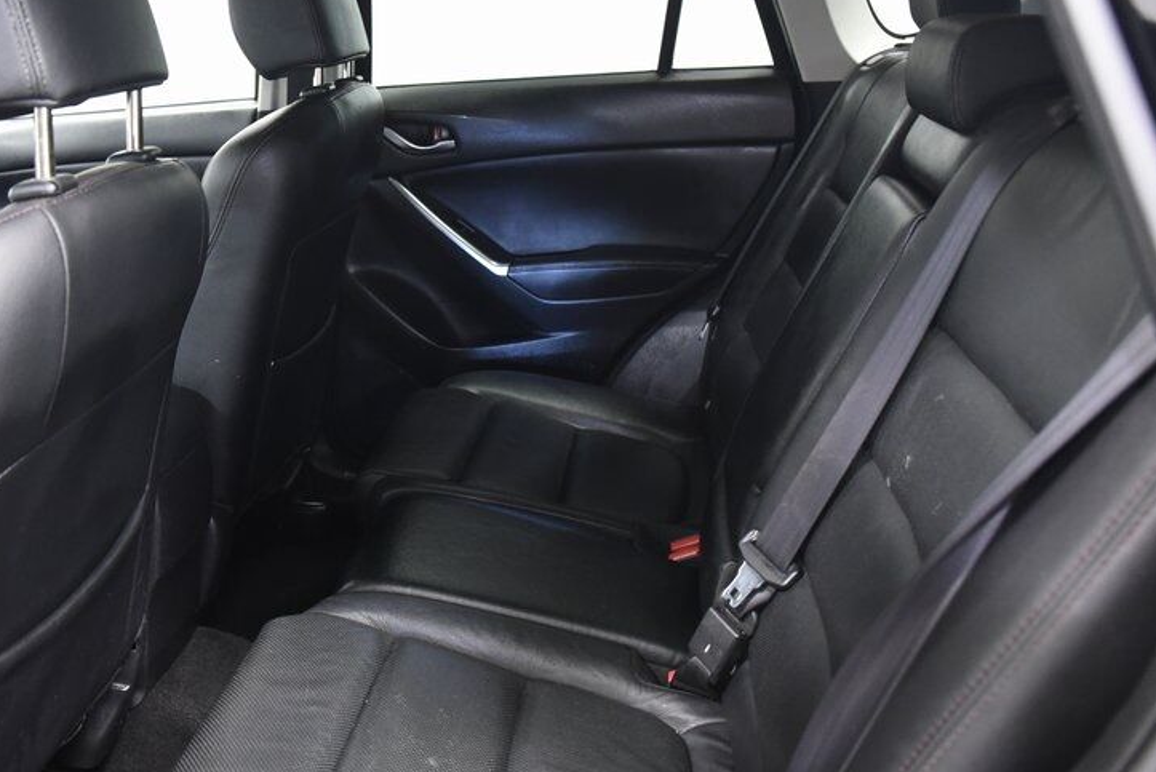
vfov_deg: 38.9
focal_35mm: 34
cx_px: 400
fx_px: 1092
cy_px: 398
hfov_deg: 54.8
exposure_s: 1/15
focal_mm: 24
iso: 4000
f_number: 4
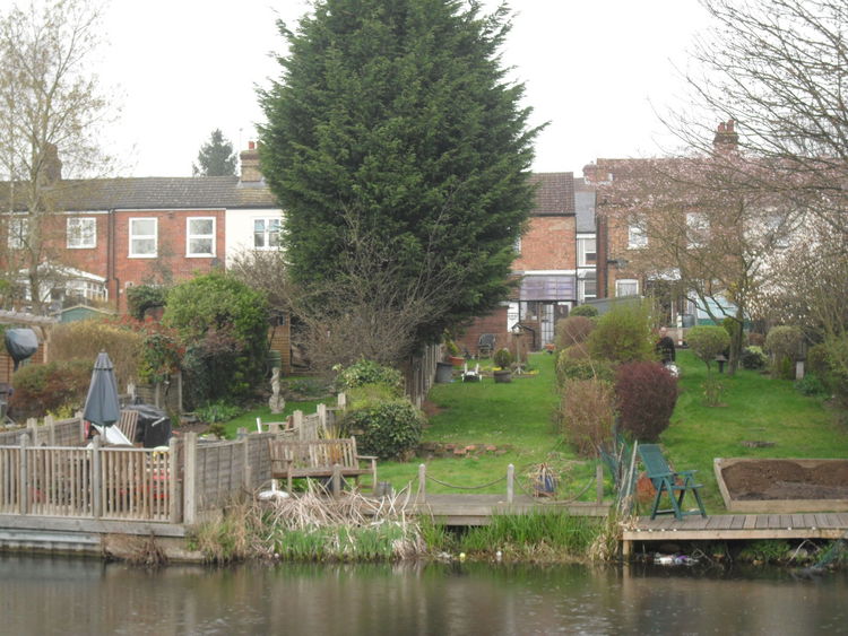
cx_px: 424
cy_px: 318
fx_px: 1617
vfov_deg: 22.3
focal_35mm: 66
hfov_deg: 29.4
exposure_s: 1/60
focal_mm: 11.7
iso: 100
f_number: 4.6
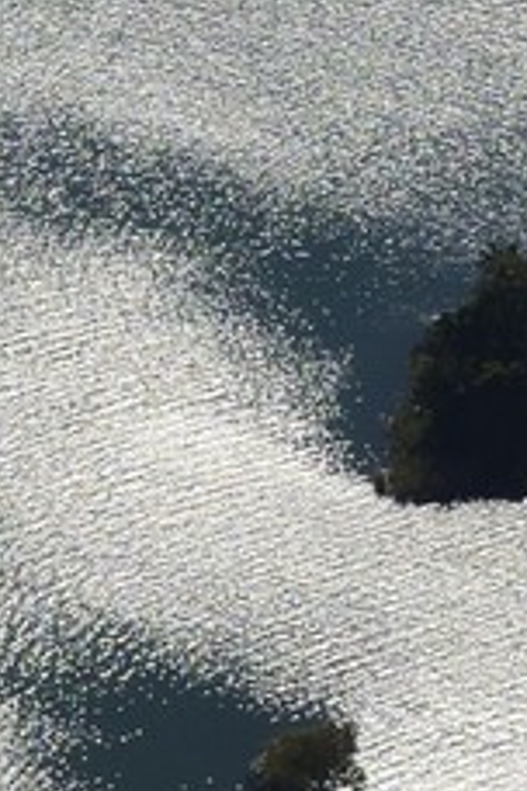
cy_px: -1638
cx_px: 1257
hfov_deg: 3.1
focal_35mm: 435
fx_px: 9551
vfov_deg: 4.5
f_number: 14
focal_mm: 62
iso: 320
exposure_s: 1/1000
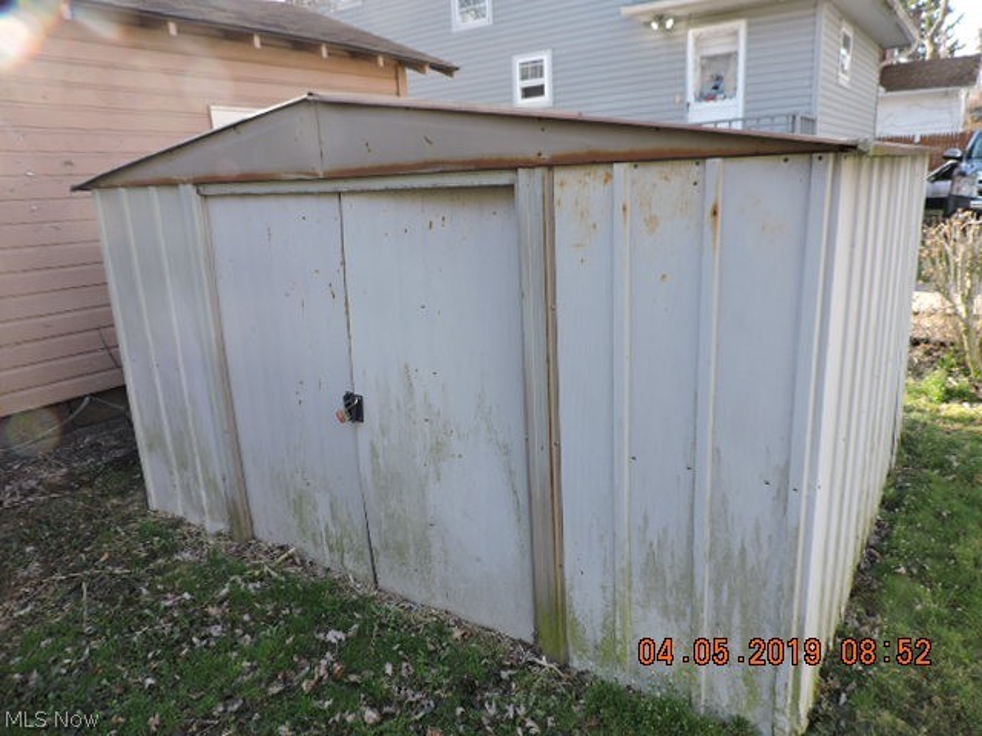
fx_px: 681
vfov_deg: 56.8
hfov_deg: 71.6
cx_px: 491
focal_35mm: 24
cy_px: 368
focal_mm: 4.3
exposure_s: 1/160
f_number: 3
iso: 100
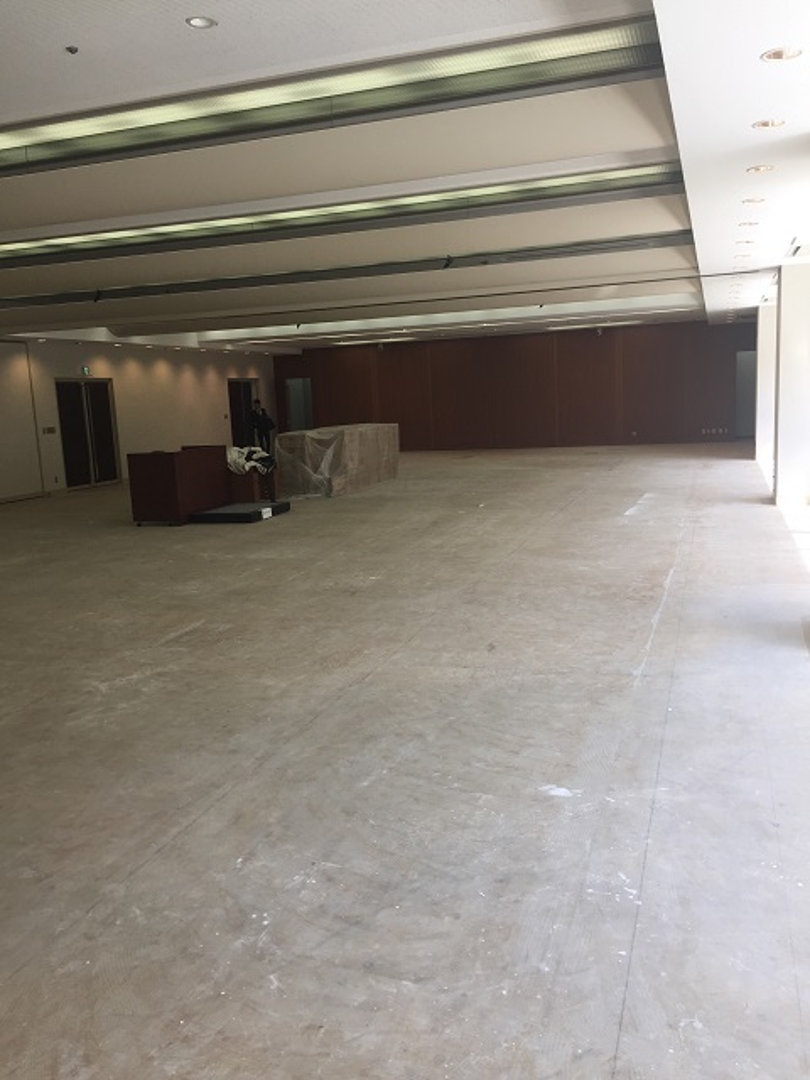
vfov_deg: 61.7
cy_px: 540
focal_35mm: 29
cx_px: 405
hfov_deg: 48.2
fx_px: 905
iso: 32
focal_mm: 4.15
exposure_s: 1/120
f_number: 2.2
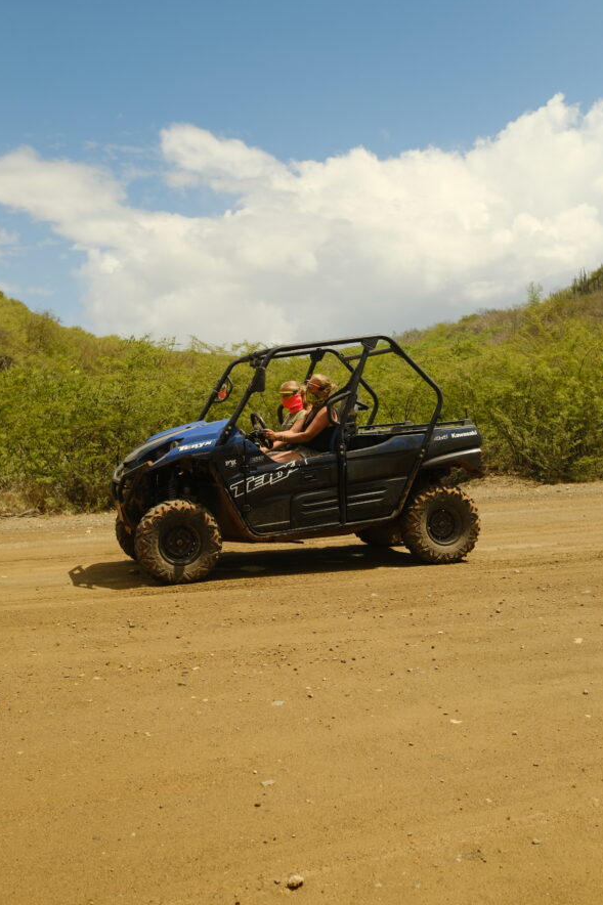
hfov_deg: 35.0
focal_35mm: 38
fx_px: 955
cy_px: 438
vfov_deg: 50.7
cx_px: 290
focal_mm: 23
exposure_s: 1/6000
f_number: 2.8
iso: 320
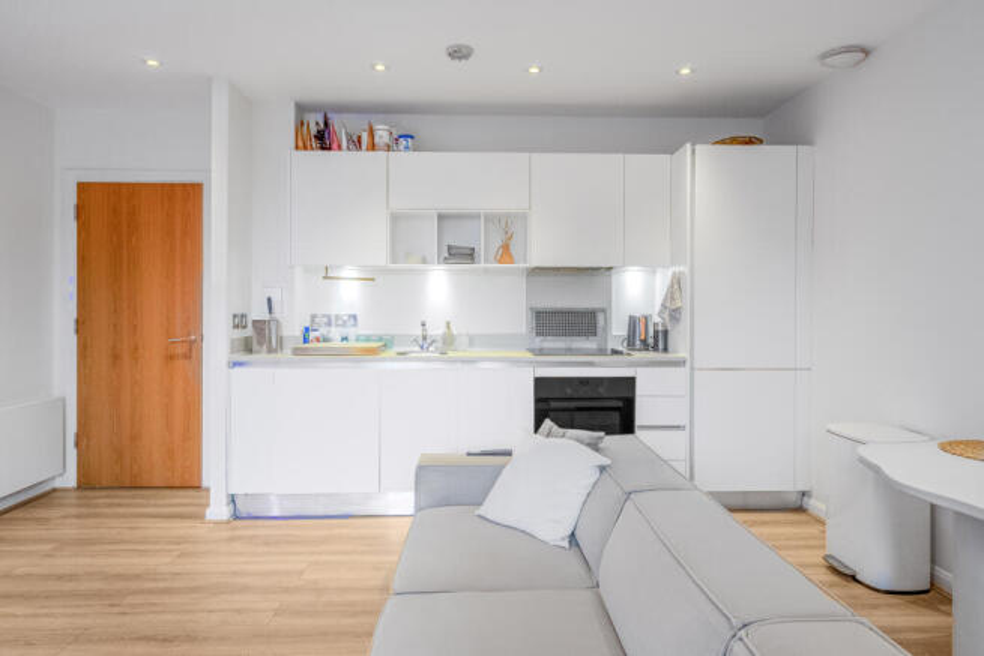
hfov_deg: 81.2
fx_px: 574
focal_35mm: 21
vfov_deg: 59.5
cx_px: 492
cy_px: 328
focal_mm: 21
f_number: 6.7
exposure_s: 1/250
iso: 1600
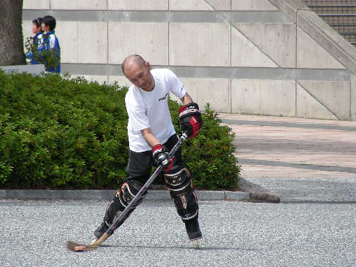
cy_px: 137
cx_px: 163
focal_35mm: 477
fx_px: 4903
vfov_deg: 3.1
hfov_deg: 4.2
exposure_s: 1/422
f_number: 4
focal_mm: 63.3
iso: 50
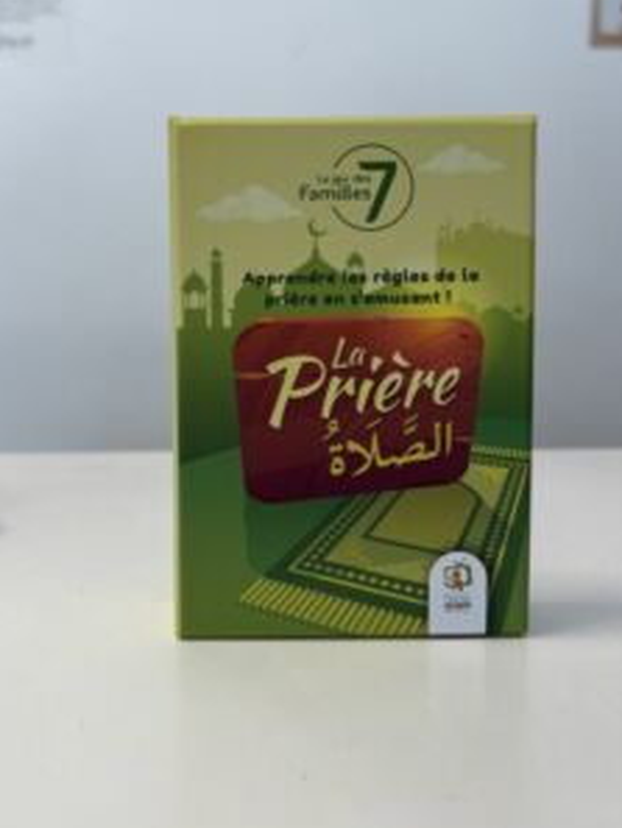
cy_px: 357
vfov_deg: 52.4
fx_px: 838
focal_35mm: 35
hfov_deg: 40.6
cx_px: 257
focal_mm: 5.96
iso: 50
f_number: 1.6
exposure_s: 1/100
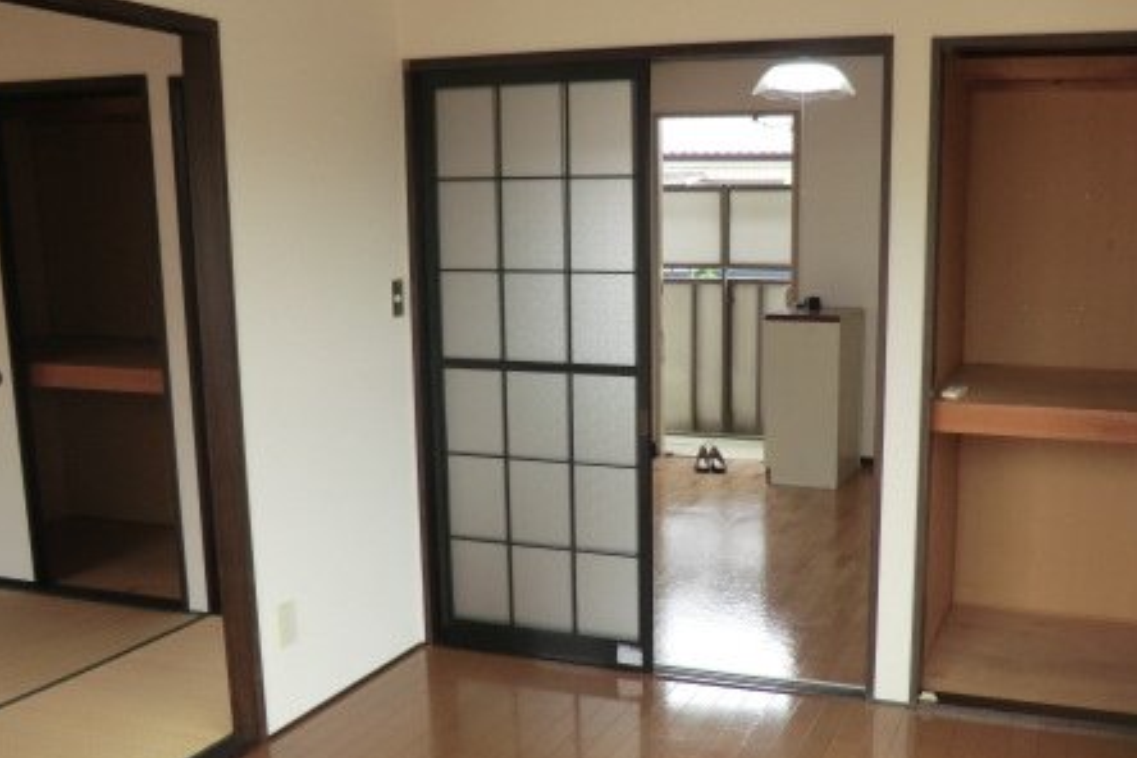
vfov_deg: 36.8
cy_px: 448
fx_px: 1137
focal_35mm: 36
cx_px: 717
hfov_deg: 52.5
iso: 80
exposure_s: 1/60
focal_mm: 4.3
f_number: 3.2
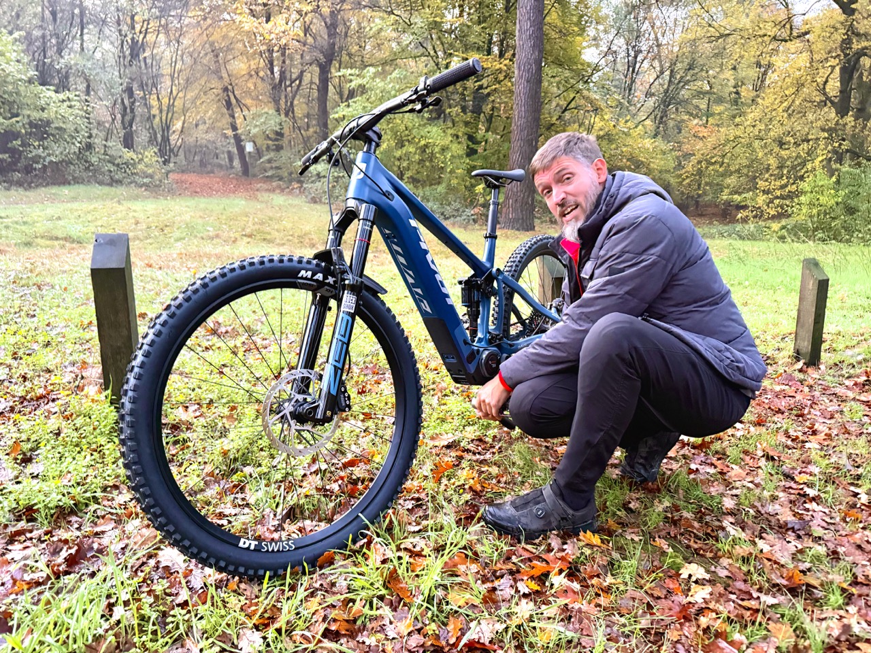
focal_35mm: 24
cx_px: 436
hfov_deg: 71.6
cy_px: 326
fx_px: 604
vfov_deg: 56.8
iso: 1000
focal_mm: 6.76
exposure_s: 1/34
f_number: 1.78
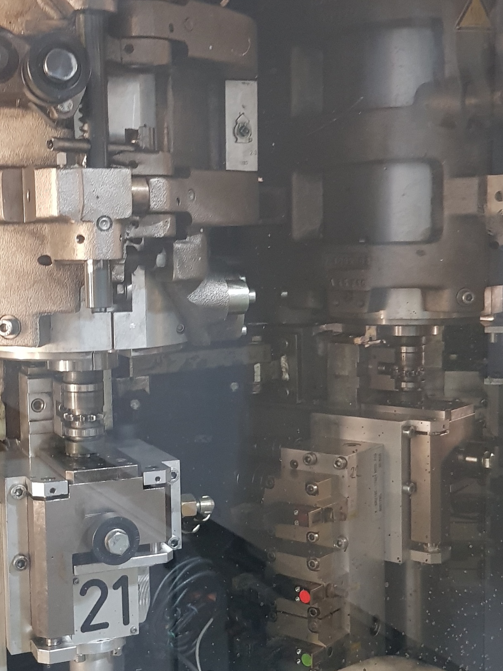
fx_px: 1007
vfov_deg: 36.8
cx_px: 202
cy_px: 330
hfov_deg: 28.0
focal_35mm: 52
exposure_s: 1/14
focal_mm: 4.3
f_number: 1.7
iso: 250
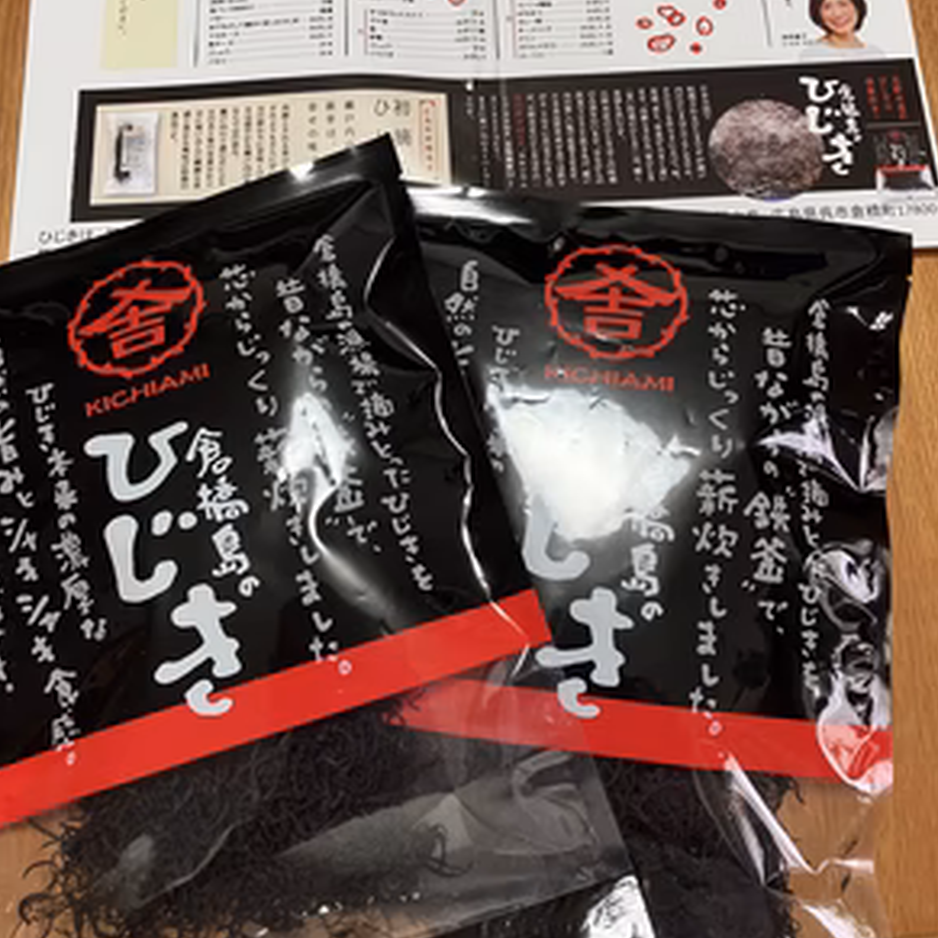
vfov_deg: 47.8
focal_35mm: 34
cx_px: 474
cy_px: 326
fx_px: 1042
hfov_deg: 48.4
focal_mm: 3.99
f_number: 1.8
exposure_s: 1/60
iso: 100
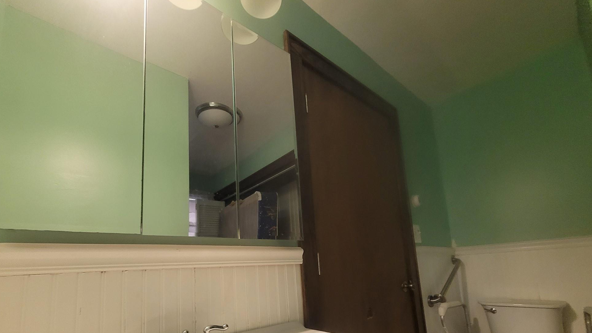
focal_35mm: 15
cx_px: 285
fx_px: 235
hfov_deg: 102.9
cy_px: 233
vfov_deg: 67.7
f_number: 2.2
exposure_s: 1/40
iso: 320
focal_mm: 2.2
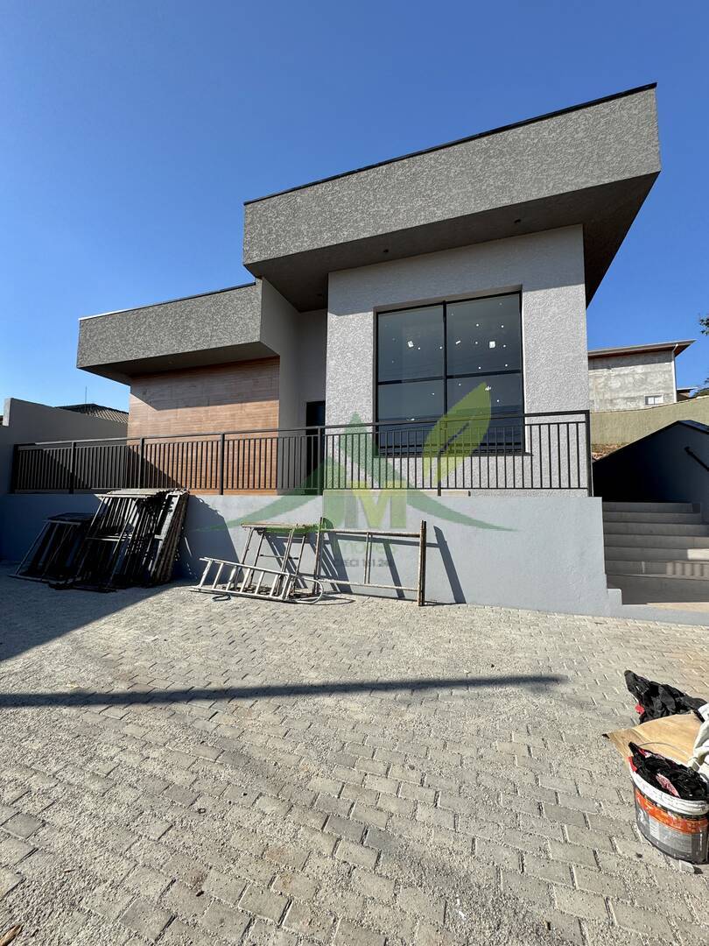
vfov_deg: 102.1
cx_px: 354
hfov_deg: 85.7
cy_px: 473
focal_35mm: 14
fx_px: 382
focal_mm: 2.22
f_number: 2.2
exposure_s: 1/2770
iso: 50
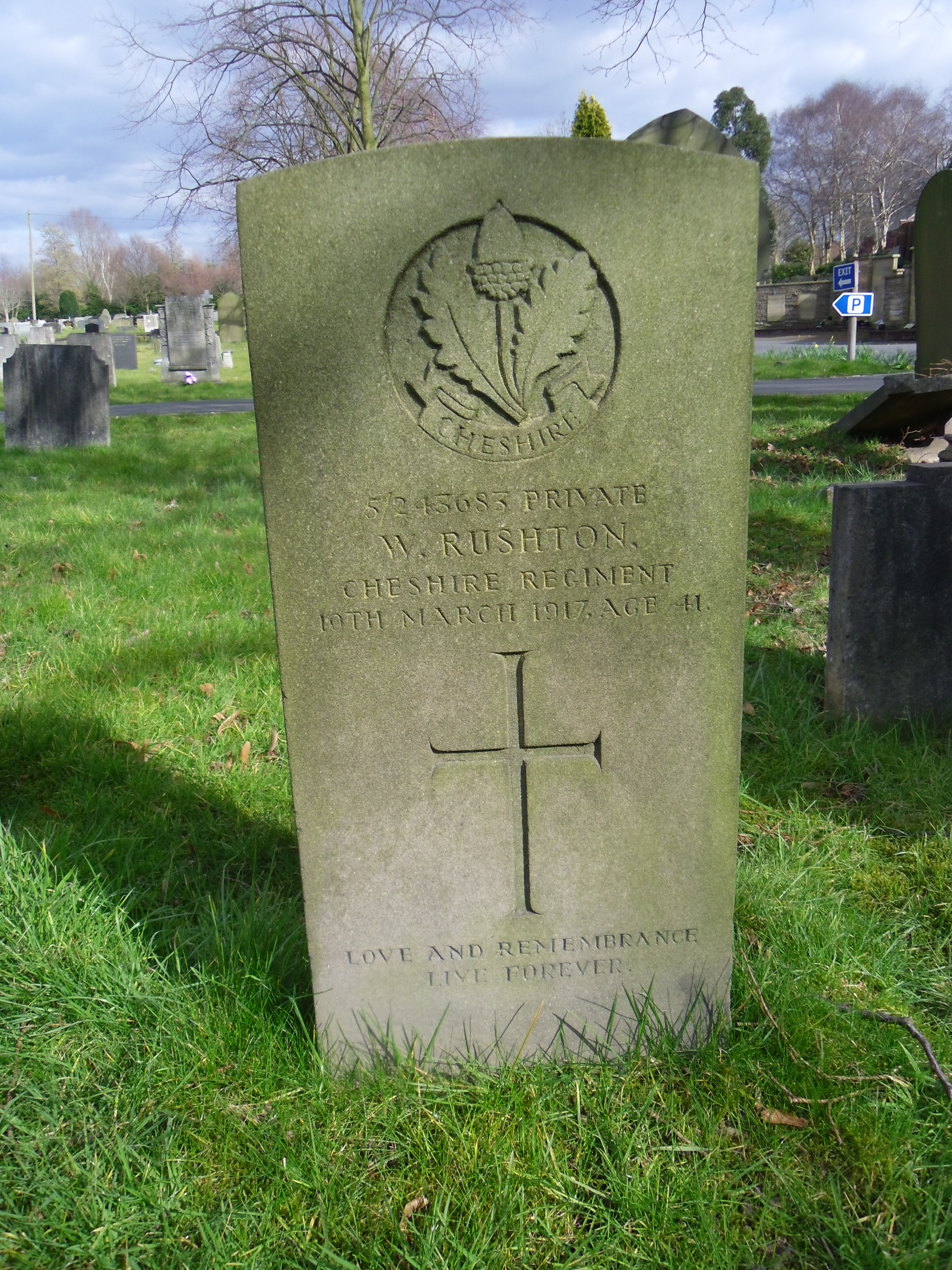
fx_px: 1137
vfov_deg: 58.4
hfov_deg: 45.4
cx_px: 476
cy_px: 635
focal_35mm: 31
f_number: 3.3
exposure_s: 1/500
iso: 80
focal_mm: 5.6
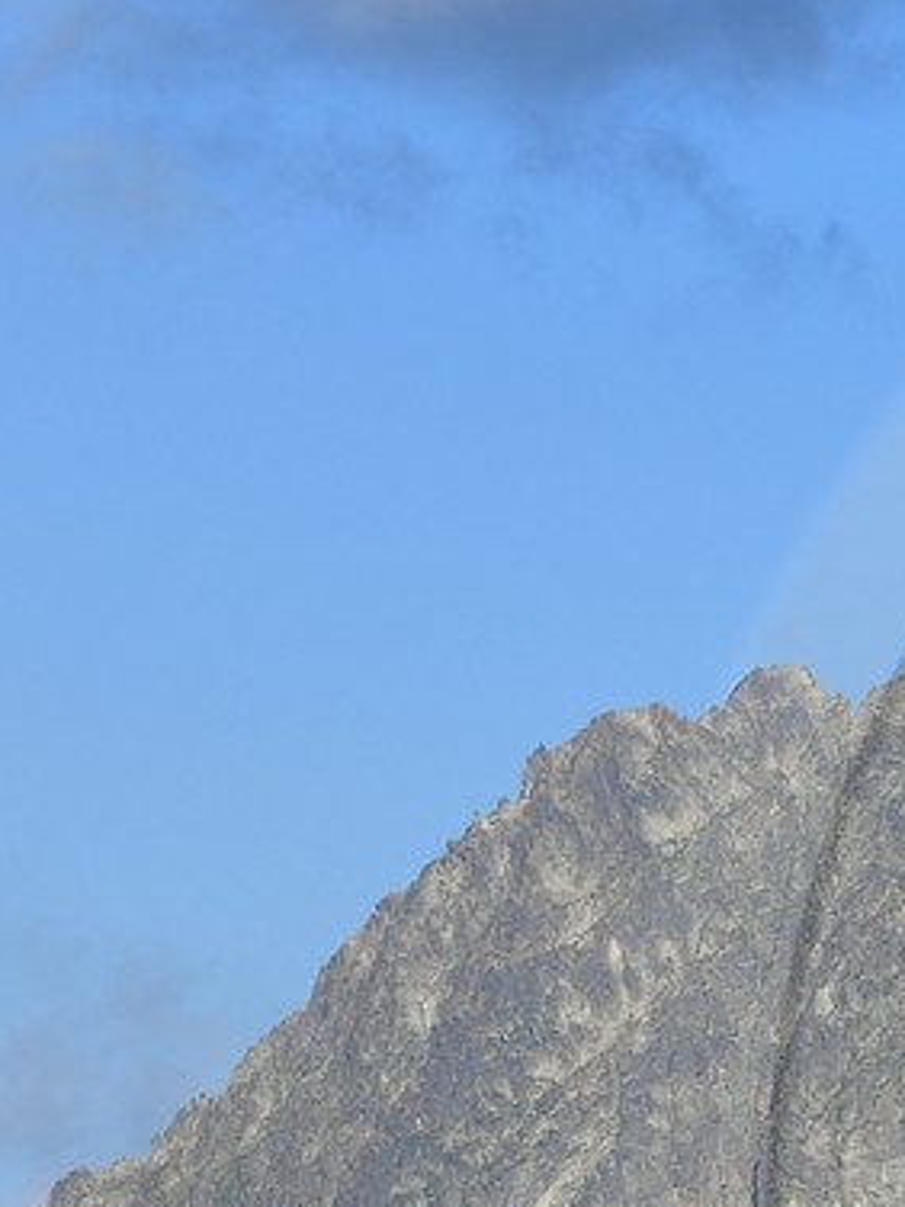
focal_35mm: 818
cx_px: 1948
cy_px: 1218
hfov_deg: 1.8
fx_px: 28514
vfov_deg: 2.4
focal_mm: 200
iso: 200
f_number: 8
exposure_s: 1/640
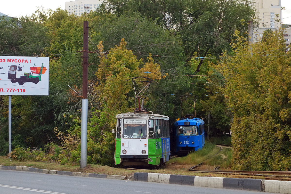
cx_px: 146
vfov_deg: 13.7
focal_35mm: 100
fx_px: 808
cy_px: 97
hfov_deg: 20.4
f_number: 5.6
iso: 125
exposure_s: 1/125
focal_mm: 37.1
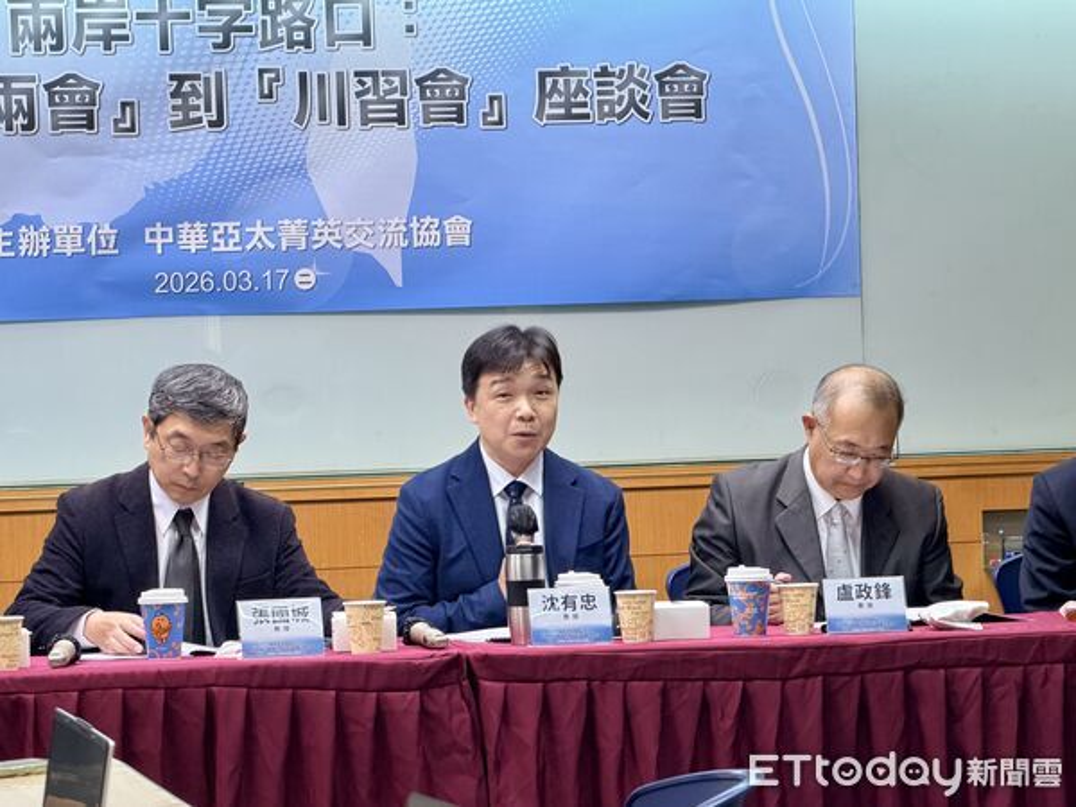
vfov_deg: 14.8
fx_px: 3108
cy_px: 404
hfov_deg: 19.6
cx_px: 538
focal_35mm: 100
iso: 320
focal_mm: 16.89
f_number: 2.8
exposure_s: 1/60
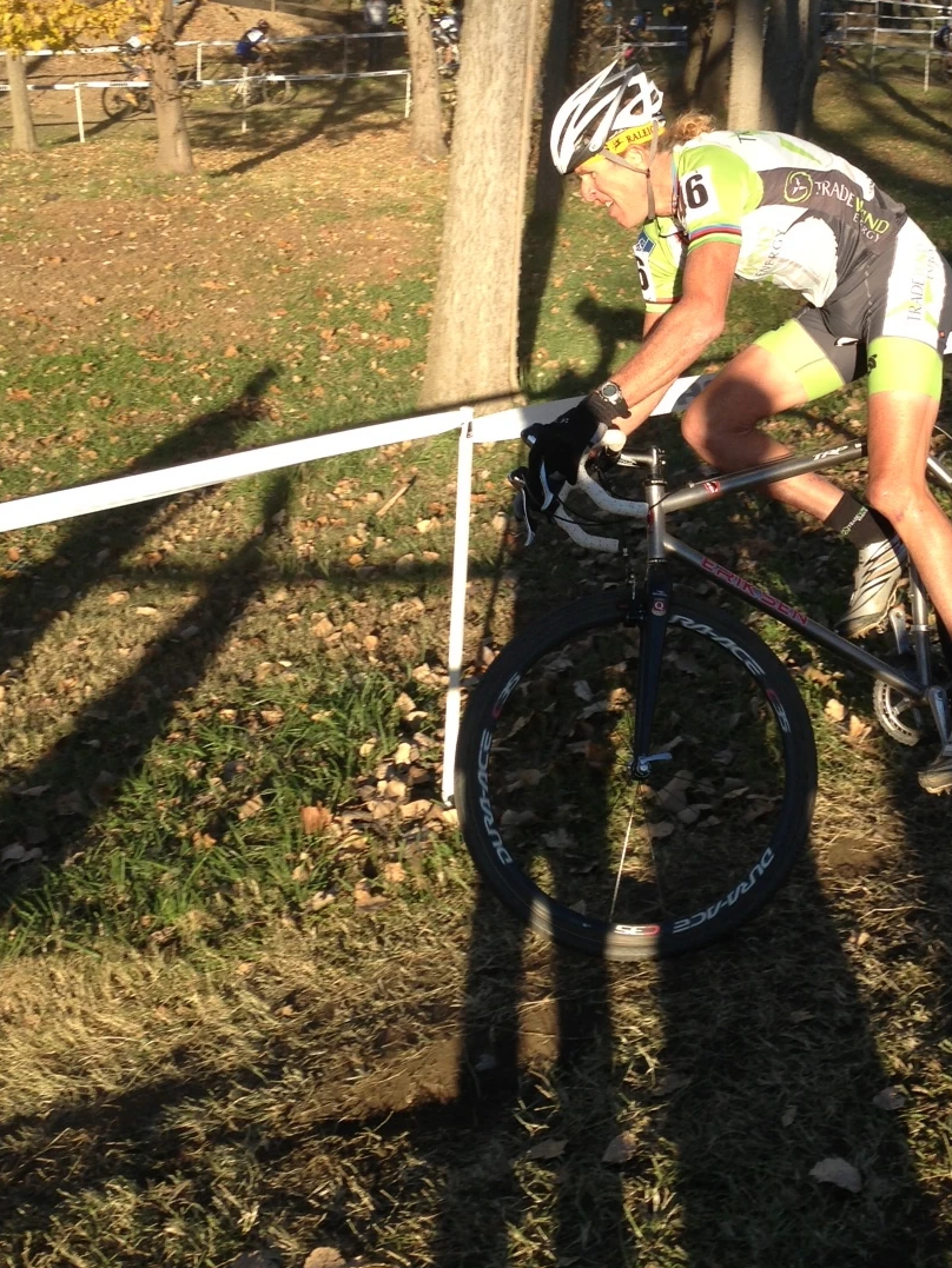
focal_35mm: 50
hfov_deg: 28.7
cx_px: 715
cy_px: 381
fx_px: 1833
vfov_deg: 37.6
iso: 50
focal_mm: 4.13
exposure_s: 1/742
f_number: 2.4
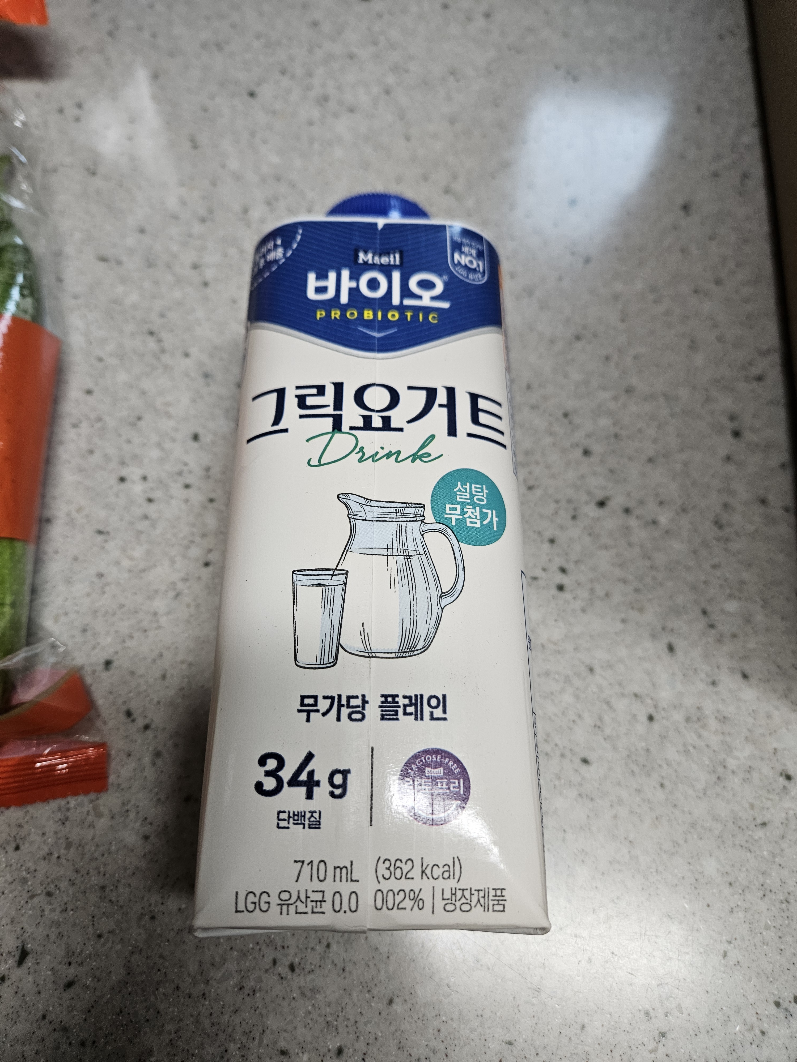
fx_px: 706
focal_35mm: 23
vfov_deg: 73.9
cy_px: 531
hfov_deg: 58.9
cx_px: 398
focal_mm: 5.4
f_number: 1.8
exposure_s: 1/120
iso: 160
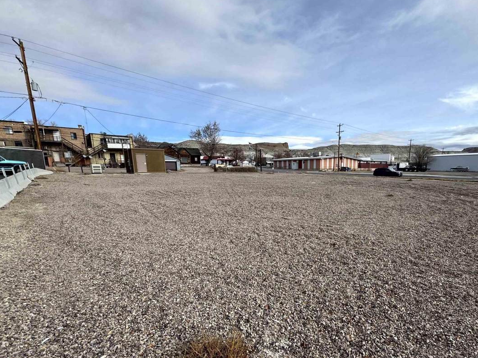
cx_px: 288
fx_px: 235
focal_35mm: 17
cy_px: 211
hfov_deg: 89.8
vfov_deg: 74.1
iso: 50
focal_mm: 2.22
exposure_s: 1/1506
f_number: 2.2
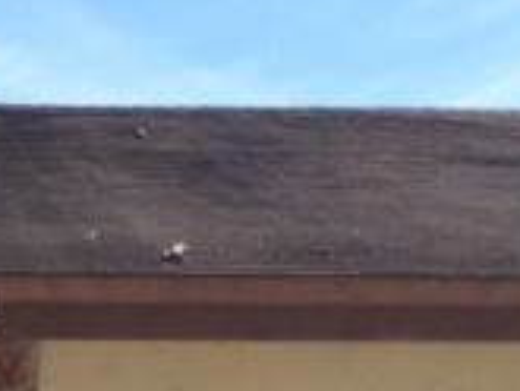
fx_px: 3082
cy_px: 820
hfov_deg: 9.6
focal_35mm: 205
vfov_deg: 7.0
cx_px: 258
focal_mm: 4.13
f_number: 2.4
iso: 50
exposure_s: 1/1595
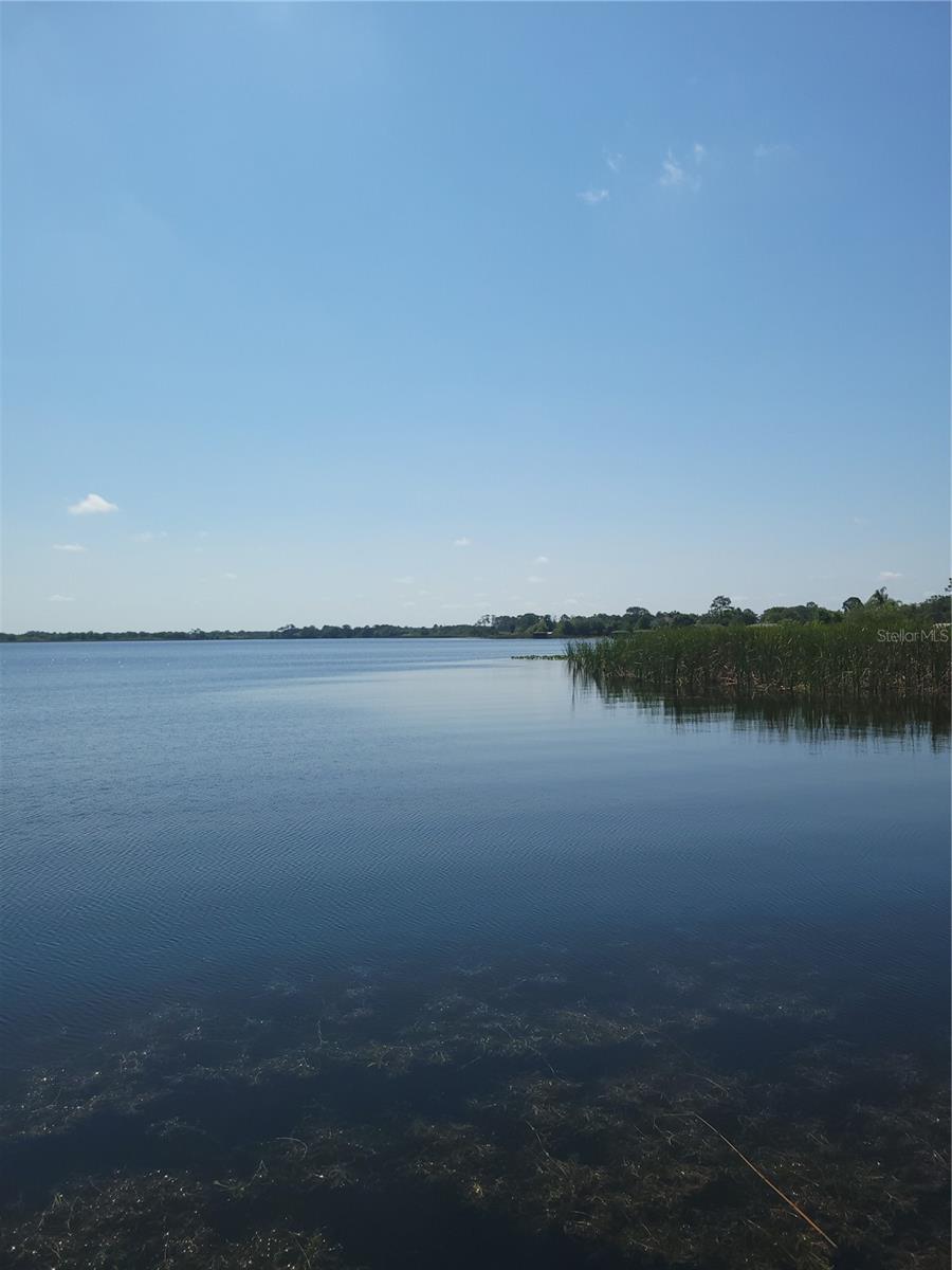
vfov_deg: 67.3
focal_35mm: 26
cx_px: 476
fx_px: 953
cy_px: 635
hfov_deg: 53.1
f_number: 1.8
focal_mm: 5.4
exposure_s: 1/3480
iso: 40
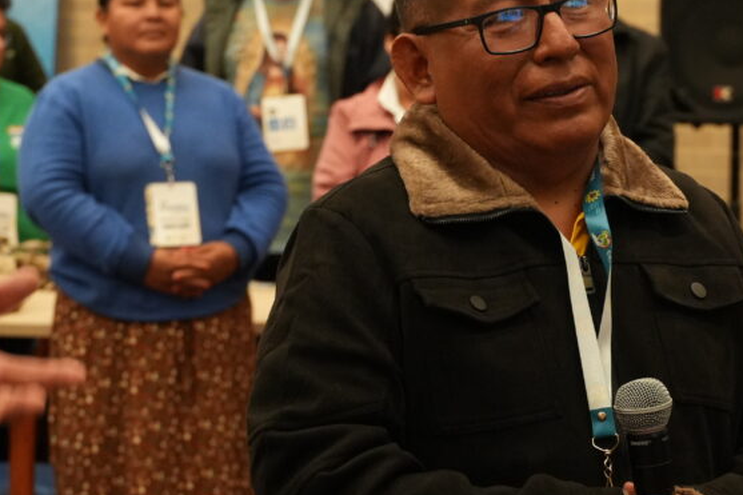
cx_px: 587
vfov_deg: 7.4
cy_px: 292
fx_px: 3815
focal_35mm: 185
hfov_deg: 11.1
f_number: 5.6
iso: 2500
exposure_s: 1/80
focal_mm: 67
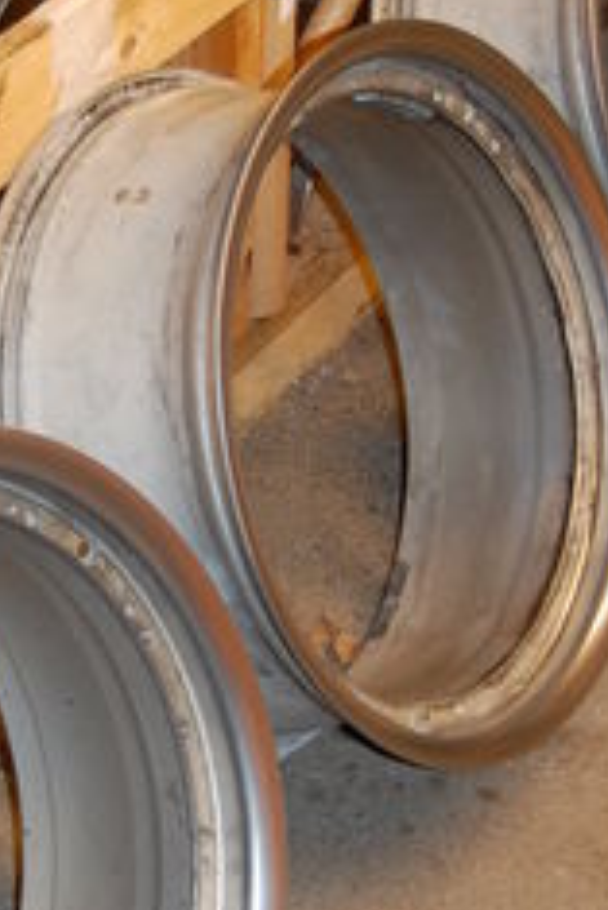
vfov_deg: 19.2
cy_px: 318
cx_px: 155
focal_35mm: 106
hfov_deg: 12.9
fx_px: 2681
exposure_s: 1/60
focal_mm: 26
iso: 400
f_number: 4.2
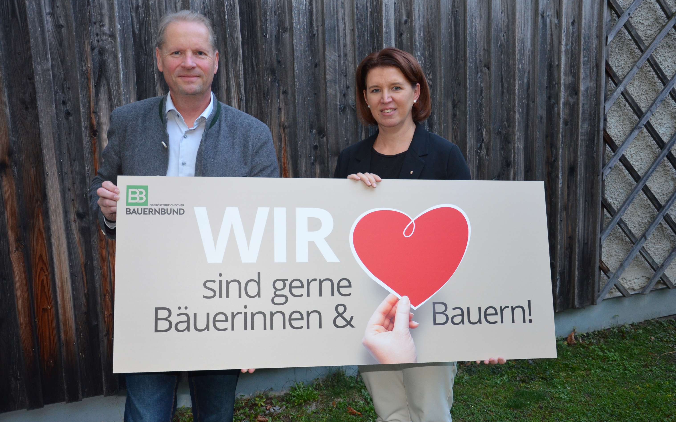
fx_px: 682
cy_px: 213
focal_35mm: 37
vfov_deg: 34.4
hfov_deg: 52.7
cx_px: 338
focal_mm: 24
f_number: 4
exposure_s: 1/60
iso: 900
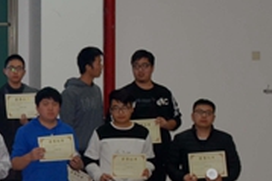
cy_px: 50
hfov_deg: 10.9
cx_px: -146
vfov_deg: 7.5
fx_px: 1374
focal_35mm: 182
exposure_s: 1/60
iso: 200
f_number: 4.2
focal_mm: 34
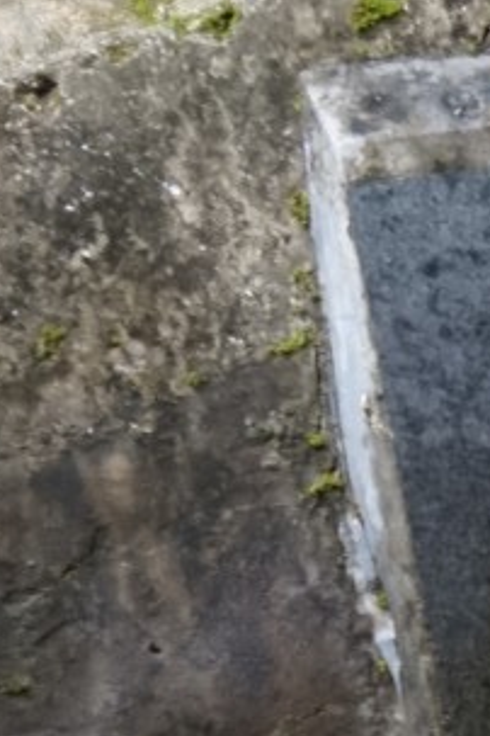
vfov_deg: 11.7
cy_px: 1319
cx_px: 1403
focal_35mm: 162
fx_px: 3307
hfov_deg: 7.6
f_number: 4
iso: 1000
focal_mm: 16
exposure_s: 1/250
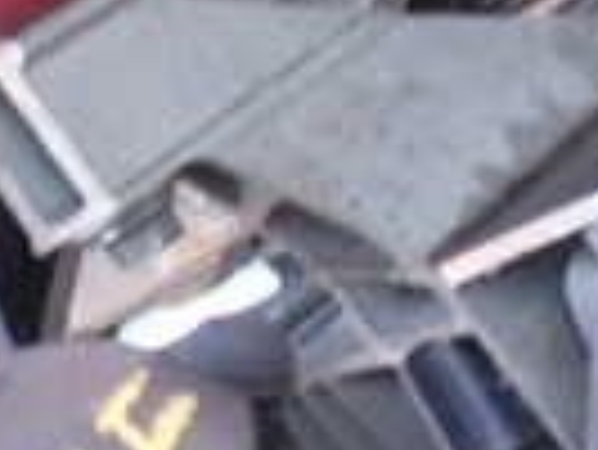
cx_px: -719
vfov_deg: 10.3
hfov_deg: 12.3
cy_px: -392
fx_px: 2334
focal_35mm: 135
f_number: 2.3
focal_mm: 5.4
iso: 200
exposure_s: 1/40
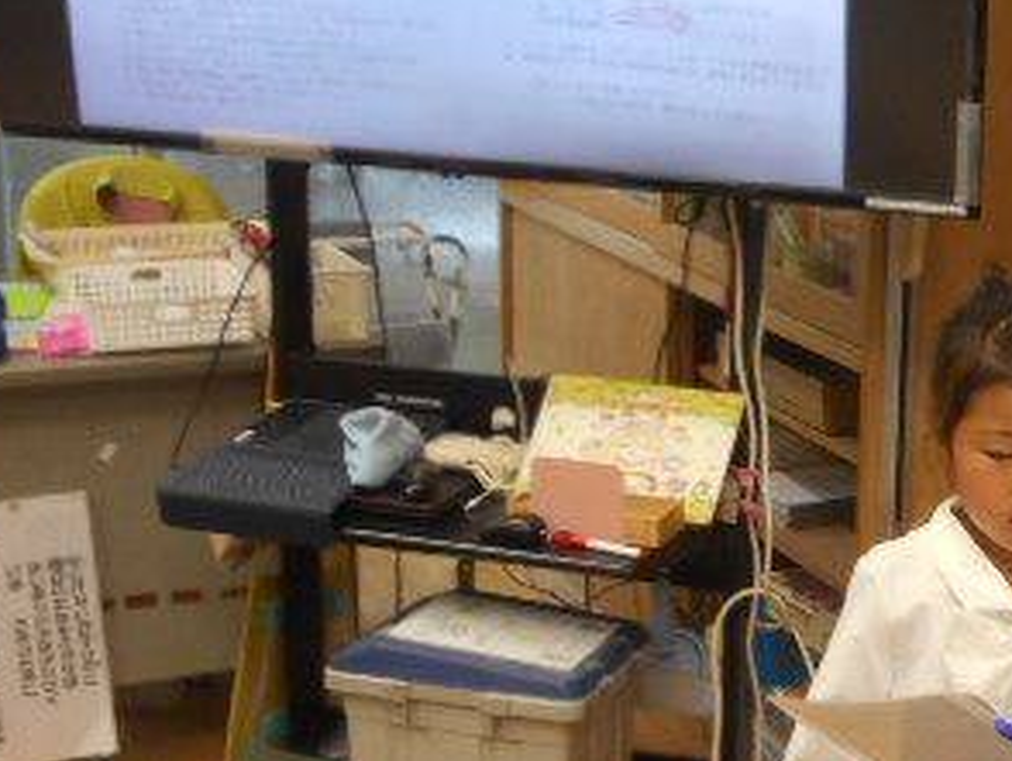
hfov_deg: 24.9
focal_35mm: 74
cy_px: 534
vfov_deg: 19.8
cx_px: 1050
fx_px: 2165
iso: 160
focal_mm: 5.8
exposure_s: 1/30
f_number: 3.6
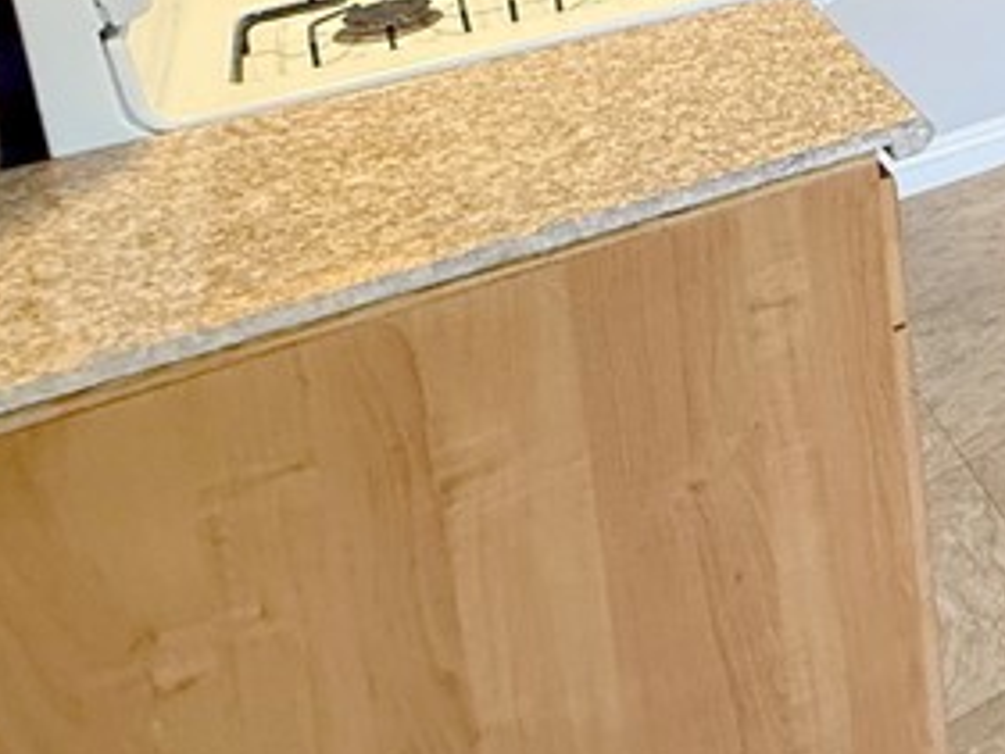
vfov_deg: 23.9
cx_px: 1613
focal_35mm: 51
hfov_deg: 25.1
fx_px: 1481
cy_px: -311
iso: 500
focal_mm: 2.22
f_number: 2.2
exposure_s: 1/60
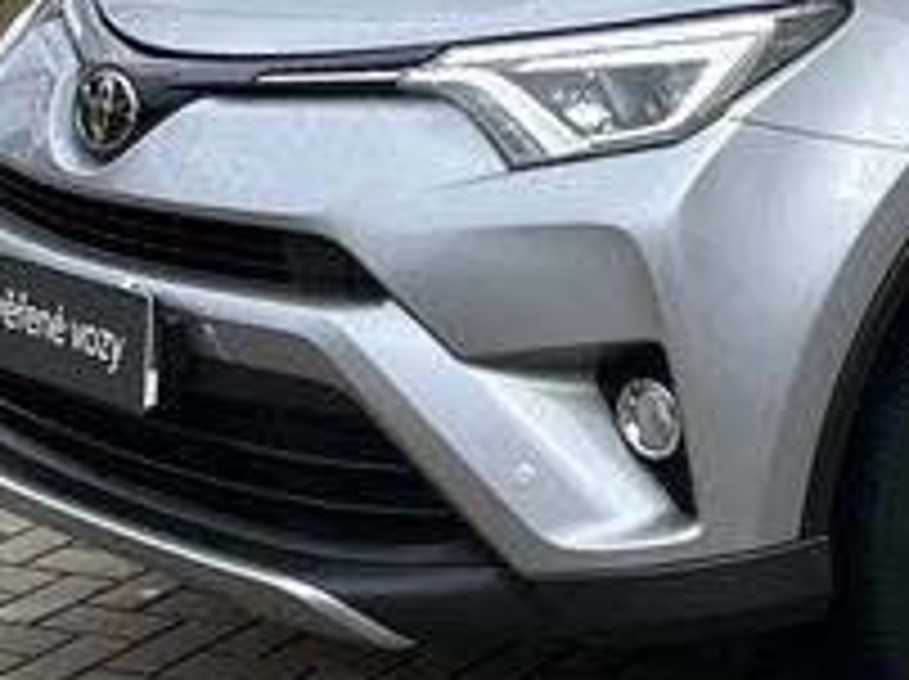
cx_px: 1332
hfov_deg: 14.1
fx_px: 3462
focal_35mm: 132
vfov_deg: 10.3
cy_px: -707
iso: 50
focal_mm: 5.1
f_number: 1.6
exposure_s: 1/563
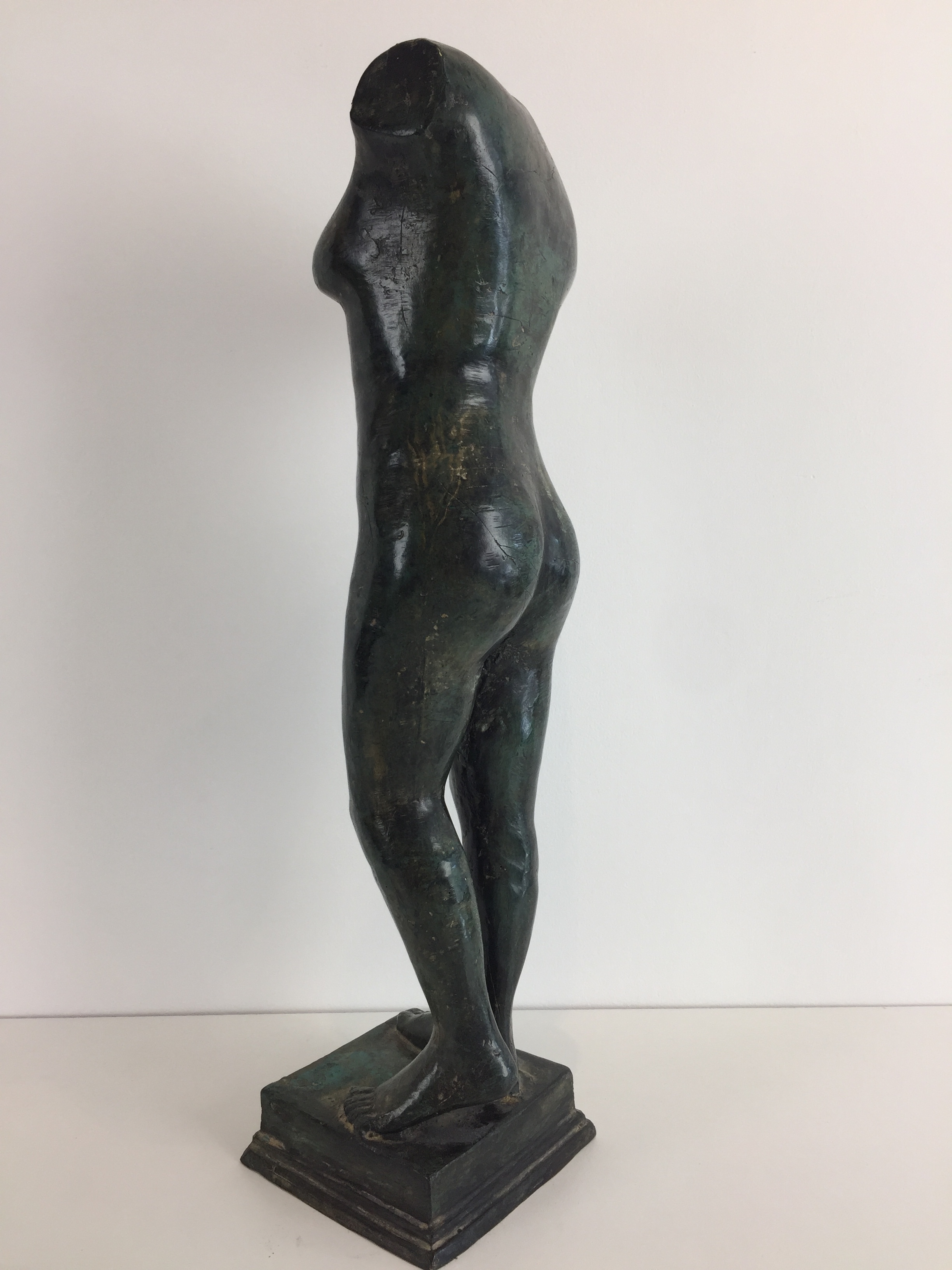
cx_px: 476
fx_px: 1063
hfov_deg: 48.2
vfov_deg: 61.7
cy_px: 635
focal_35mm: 29
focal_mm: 4.15
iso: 40
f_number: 2.2
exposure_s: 1/100
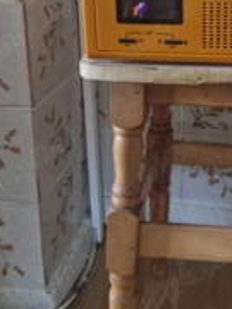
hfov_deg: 27.6
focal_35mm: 51
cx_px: 205
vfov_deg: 35.8
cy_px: 46
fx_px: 456
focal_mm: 5.4
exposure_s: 1/25
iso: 640
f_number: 1.8
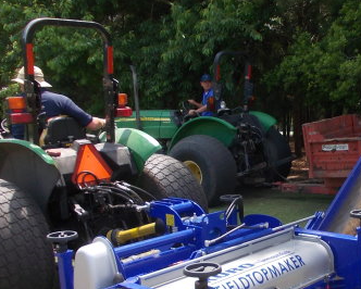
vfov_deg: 29.3
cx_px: 276
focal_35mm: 51
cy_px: 213
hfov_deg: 35.7
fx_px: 545
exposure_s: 1/125
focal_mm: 4
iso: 80
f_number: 5.4
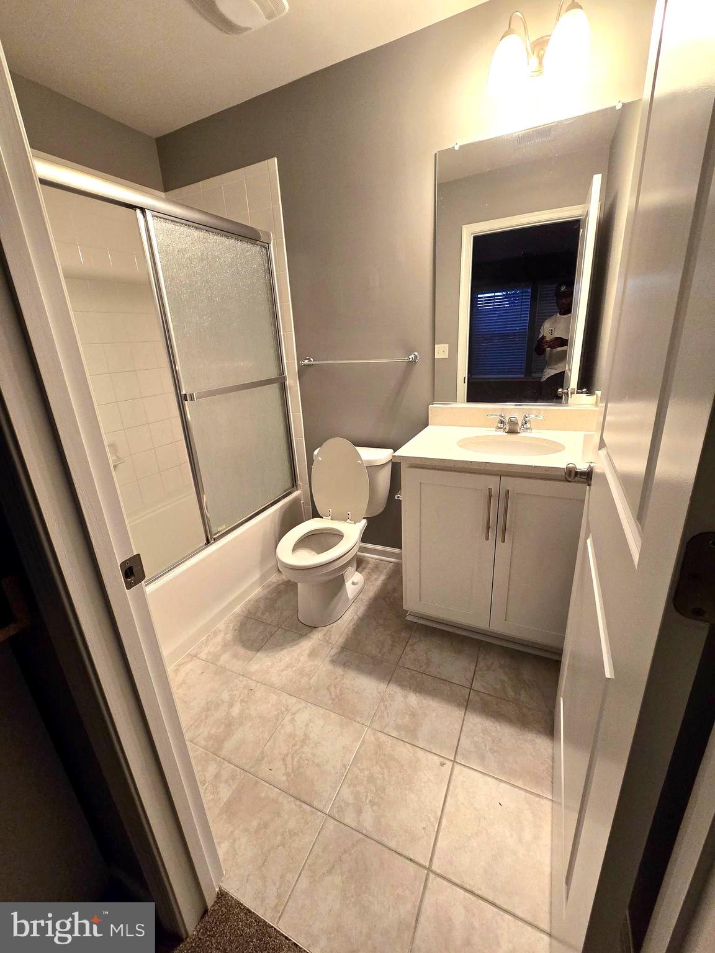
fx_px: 358
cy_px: 476
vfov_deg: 106.2
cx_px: 358
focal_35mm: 13
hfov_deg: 89.9
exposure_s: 1/60
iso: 250
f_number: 2.2
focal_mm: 2.2
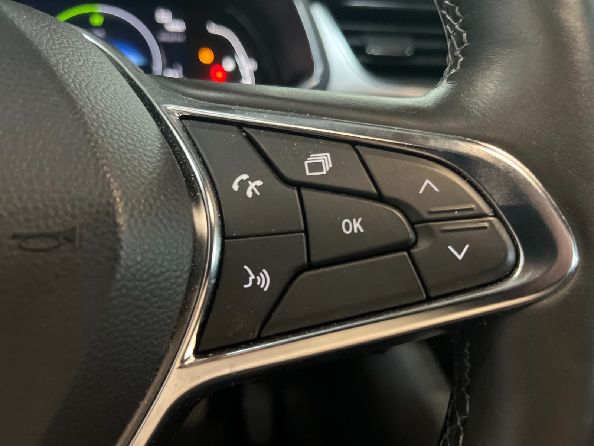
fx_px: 446
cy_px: 223
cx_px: 297
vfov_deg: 53.1
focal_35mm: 26
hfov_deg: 67.3
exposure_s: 1/25
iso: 500
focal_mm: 5.1
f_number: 1.6
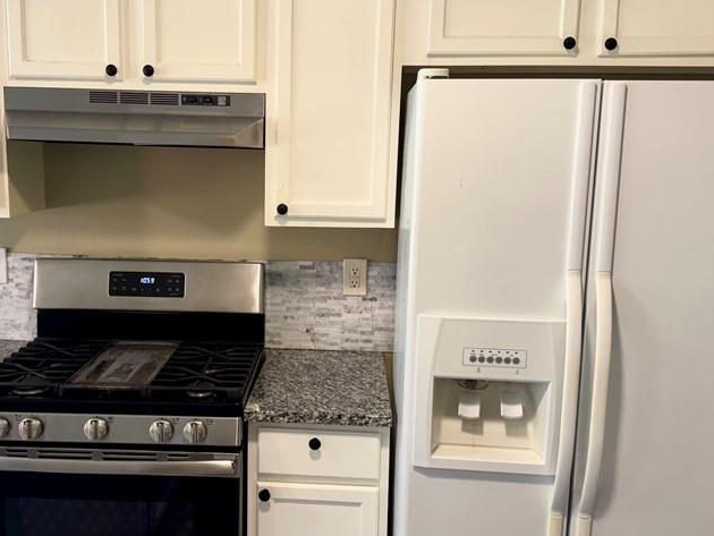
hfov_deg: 47.6
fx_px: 805
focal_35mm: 39
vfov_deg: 36.8
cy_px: 280
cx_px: 289
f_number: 1.78
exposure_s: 1/120
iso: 200
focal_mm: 6.76
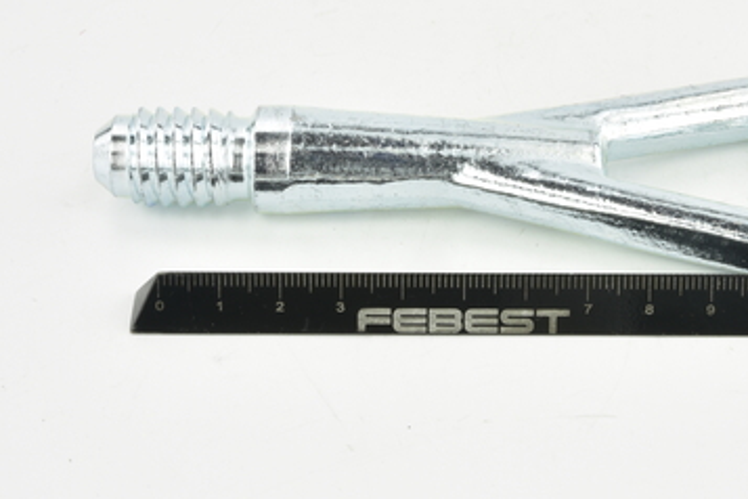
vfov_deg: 11.3
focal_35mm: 121
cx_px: 494
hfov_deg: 16.9
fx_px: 2514
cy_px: 250
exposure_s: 1/2.5
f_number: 29
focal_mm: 60
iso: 64
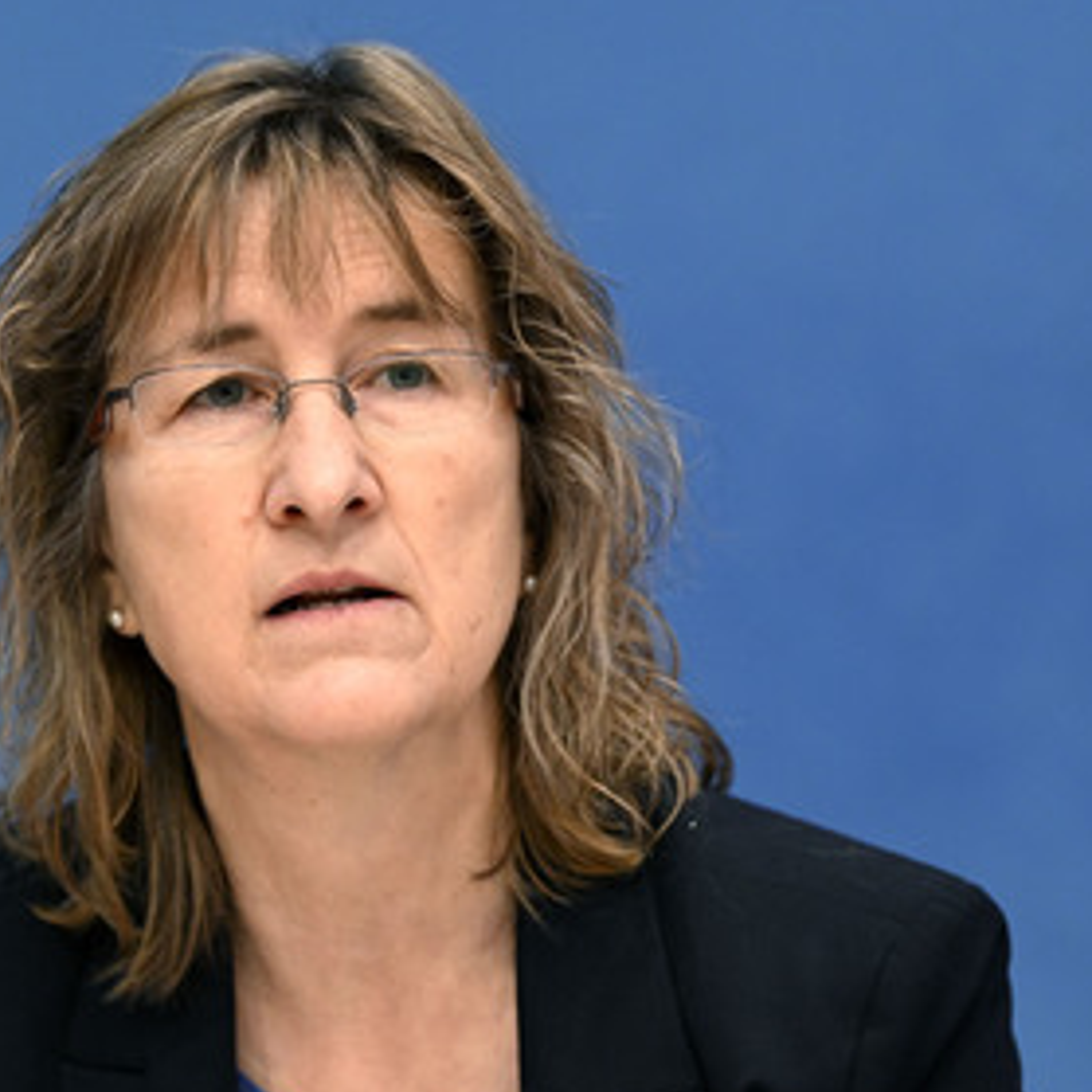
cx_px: 370
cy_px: 571
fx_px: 8816
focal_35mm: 247
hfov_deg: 7.1
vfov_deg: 7.1
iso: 5000
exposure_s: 1/640
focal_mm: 180
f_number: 5
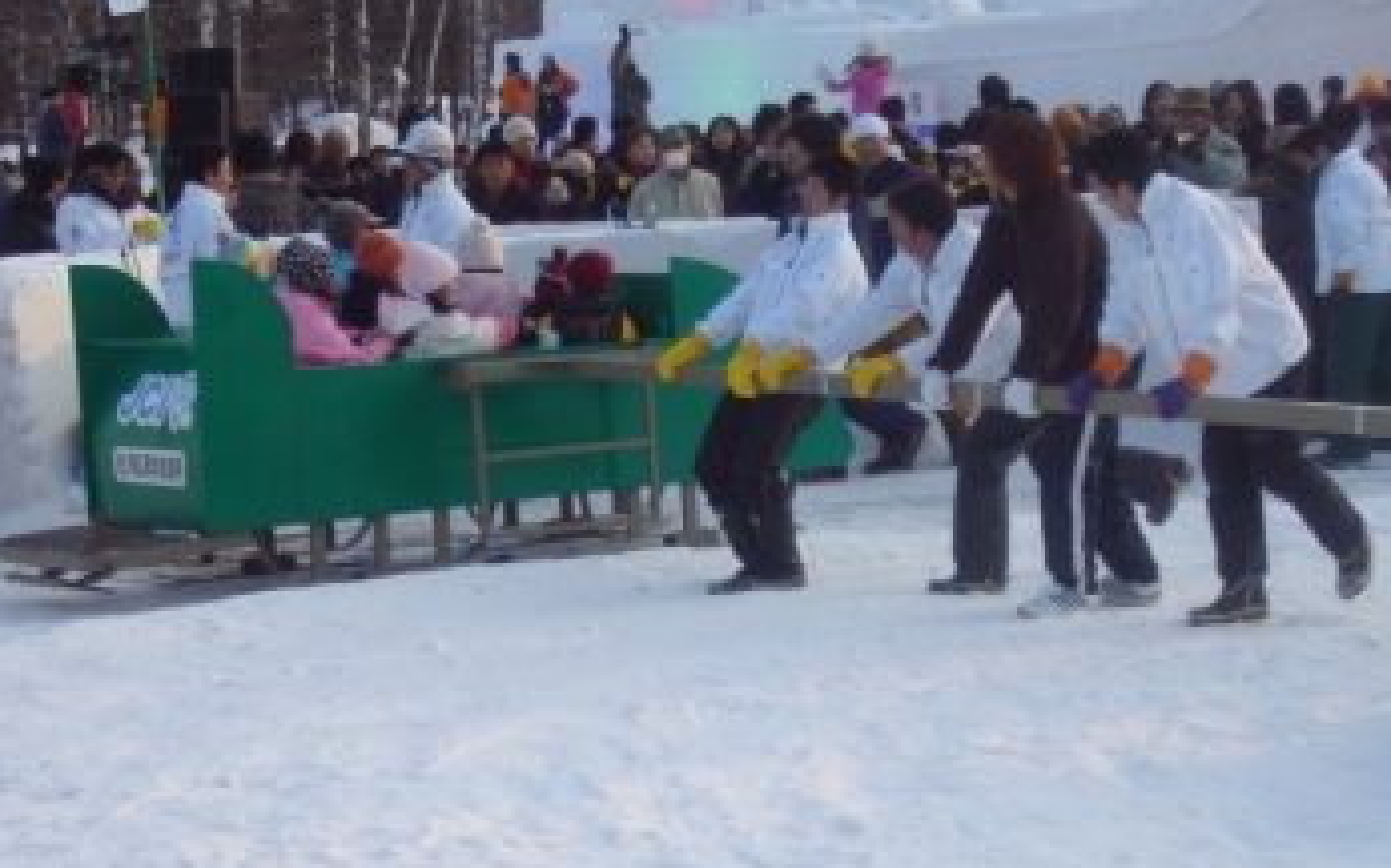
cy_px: 384
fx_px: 3941
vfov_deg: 12.6
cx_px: 691
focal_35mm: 104
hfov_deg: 20.0
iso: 80
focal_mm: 16.1
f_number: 4.8
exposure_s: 1/200
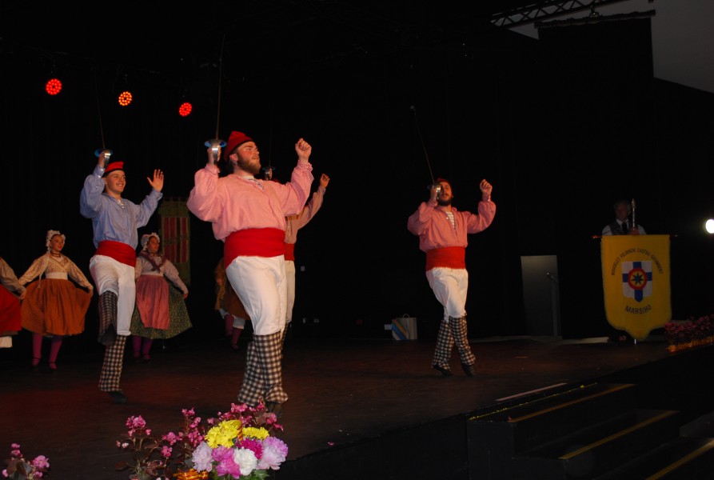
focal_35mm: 44
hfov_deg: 44.9
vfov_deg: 31.0
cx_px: 357
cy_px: 240
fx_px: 865
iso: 360
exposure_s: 1/60
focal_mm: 29
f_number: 4.8
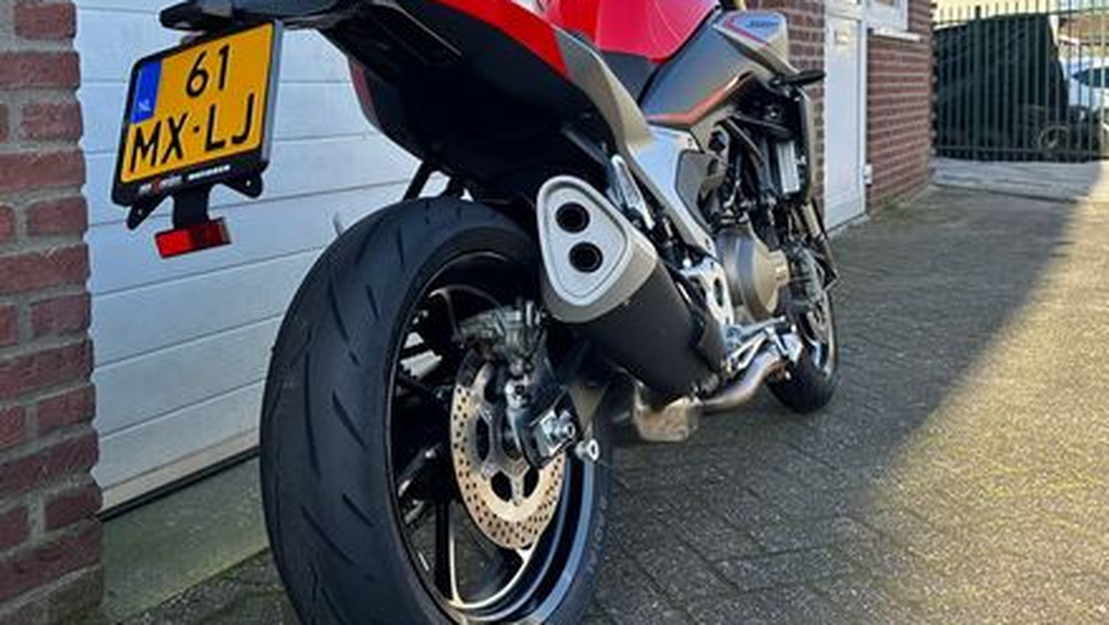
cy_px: 184
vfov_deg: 30.9
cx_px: 524
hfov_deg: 52.7
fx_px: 1118
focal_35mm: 38
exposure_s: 1/872
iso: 80
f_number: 1.78
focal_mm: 6.86
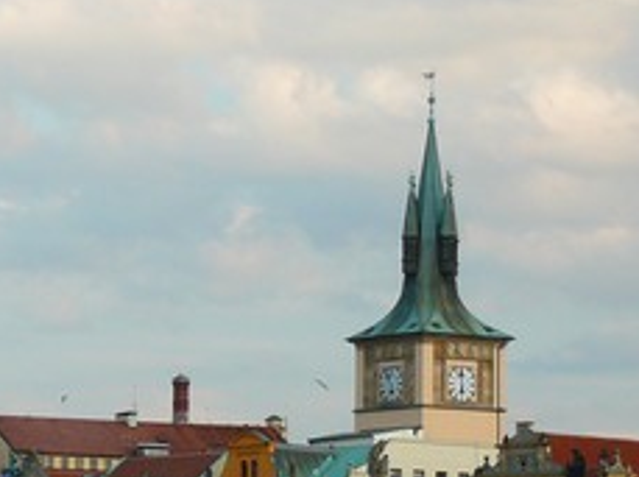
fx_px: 4110
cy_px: 544
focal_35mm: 223
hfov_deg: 8.7
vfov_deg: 6.6
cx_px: -276
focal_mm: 14.3
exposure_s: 1/100
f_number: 3.6
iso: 100
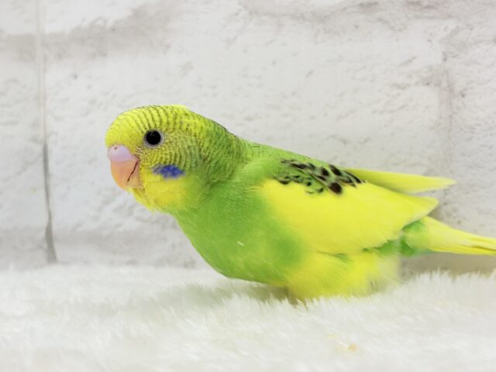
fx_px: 745
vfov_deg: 28.0
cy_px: 186
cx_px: 248
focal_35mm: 52
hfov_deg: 36.8
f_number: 1.6
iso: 64
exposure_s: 1/100
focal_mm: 5.96
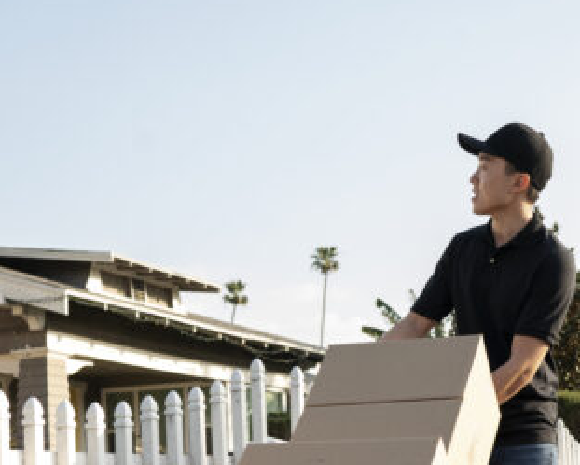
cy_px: 392
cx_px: 252
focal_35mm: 81
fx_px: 1391
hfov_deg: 23.5
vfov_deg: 18.7
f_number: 5
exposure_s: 1/100
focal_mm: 35
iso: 64
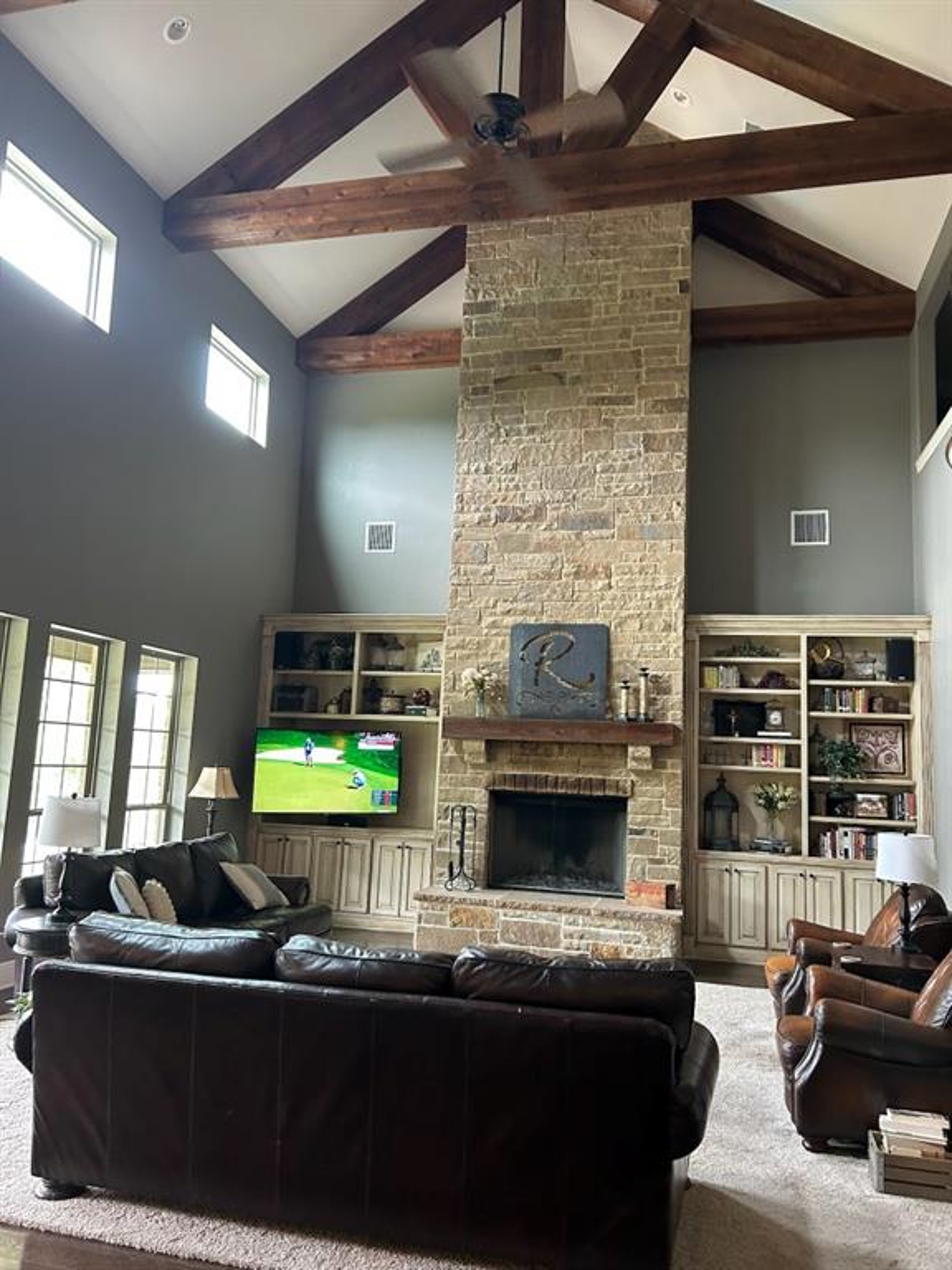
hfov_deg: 53.1
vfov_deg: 67.3
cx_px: 476
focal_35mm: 26
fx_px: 953
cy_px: 635
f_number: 1.5
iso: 250
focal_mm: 5.7
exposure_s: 1/60
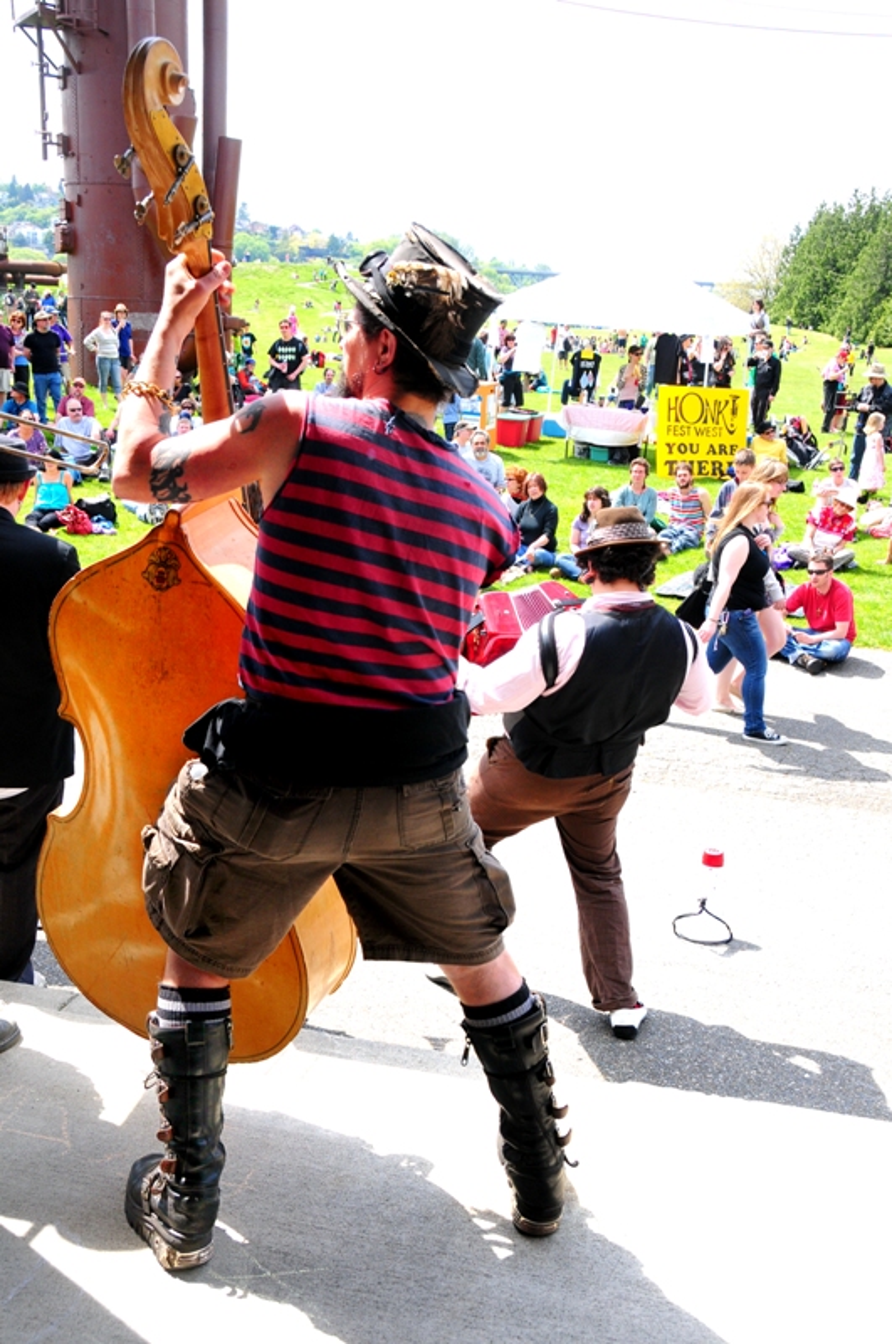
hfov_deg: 36.8
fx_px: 1342
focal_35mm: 36
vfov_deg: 53.2
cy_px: 672
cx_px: 446
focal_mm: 24
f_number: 7.1
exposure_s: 1/320
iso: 400
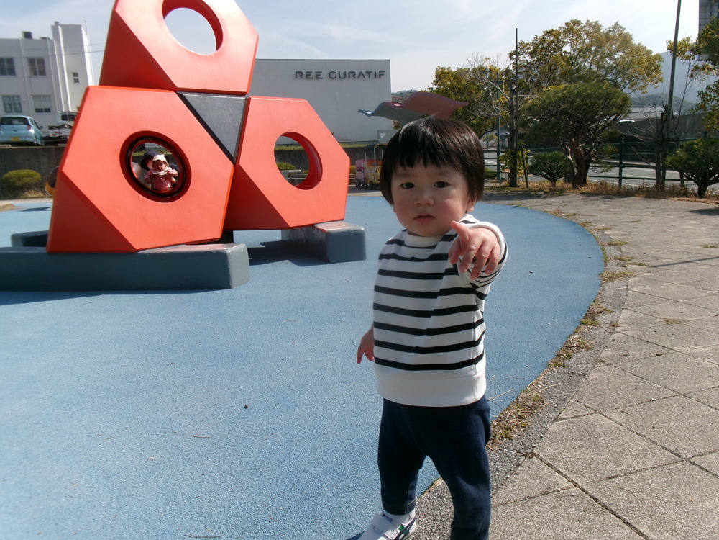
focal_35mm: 28
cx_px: 360
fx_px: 582
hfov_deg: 63.4
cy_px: 270
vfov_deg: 49.7
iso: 100
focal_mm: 5.1
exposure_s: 1/150
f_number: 10.8
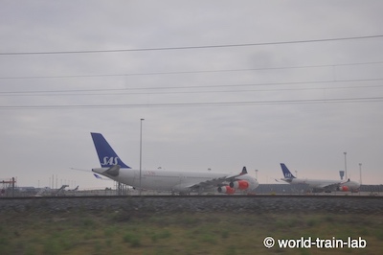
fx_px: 542
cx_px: 192
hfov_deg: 38.9
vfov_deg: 26.4
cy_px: 128
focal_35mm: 51
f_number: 5.6
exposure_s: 1/125
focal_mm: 34
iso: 320
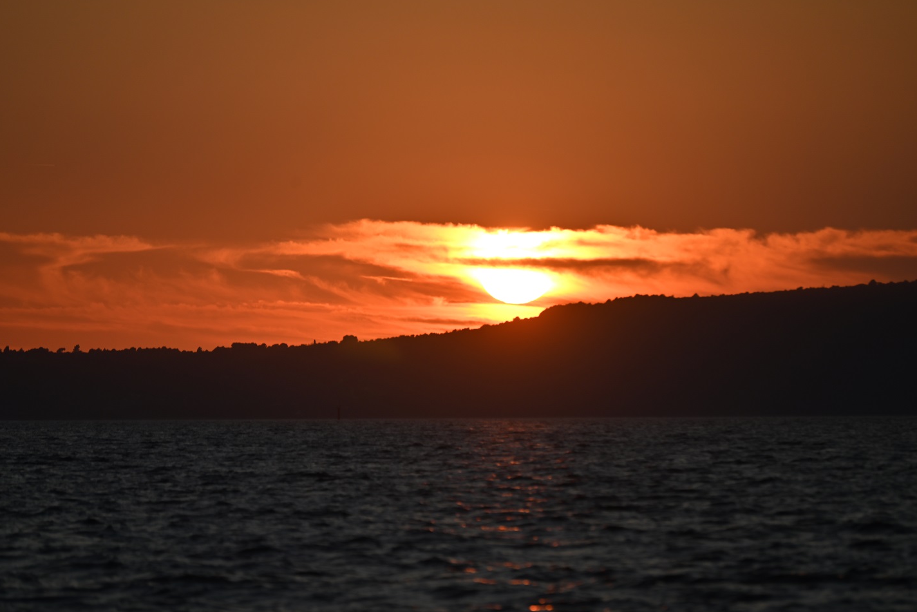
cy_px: 310
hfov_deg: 6.5
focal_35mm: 316
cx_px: 439
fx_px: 8050
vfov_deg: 4.4
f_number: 6.3
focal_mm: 300
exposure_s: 1/1250
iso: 100
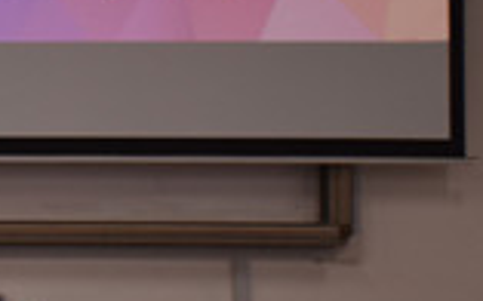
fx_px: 3434
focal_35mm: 261
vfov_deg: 5.0
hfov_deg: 7.8
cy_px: -80
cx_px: -369
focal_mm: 42
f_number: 4.5
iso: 400
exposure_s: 1/60
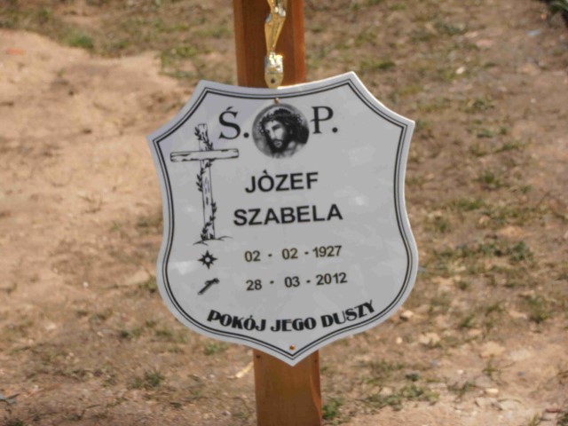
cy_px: 213
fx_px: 2264
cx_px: 284
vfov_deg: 10.7
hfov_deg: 14.3
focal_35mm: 138
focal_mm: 24.39
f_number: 5.8
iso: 80
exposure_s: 1/500
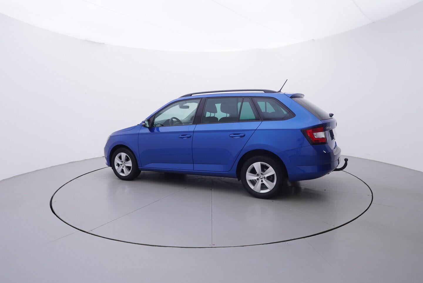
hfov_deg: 77.3
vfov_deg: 56.2
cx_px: 212
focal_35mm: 22
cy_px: 142
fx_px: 265
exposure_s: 1/80
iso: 200
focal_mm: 15
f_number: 5
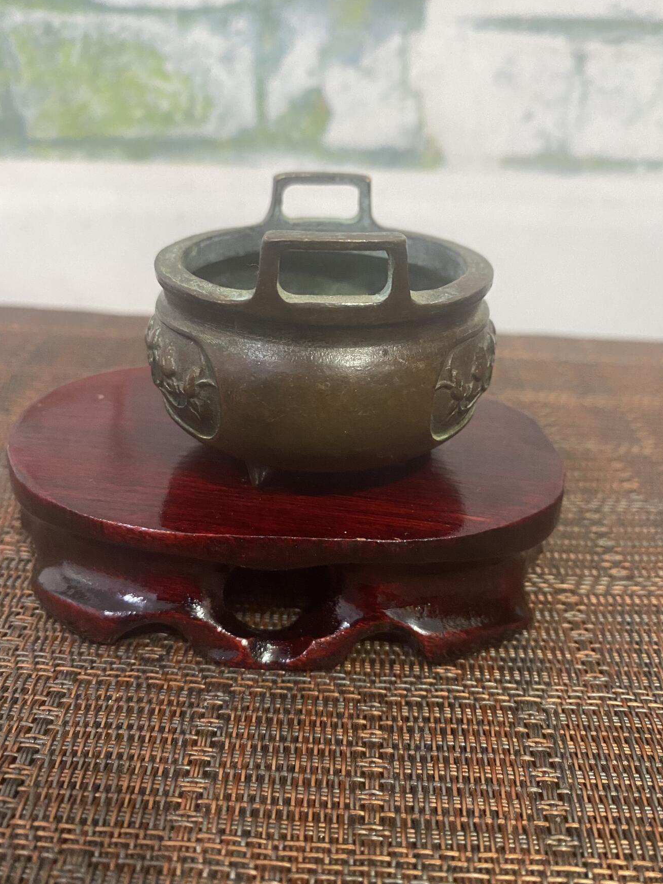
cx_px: 335
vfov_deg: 65.3
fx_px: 689
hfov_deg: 51.4
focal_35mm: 27
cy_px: 428
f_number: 1.8
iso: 400
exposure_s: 1/50
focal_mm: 4.25
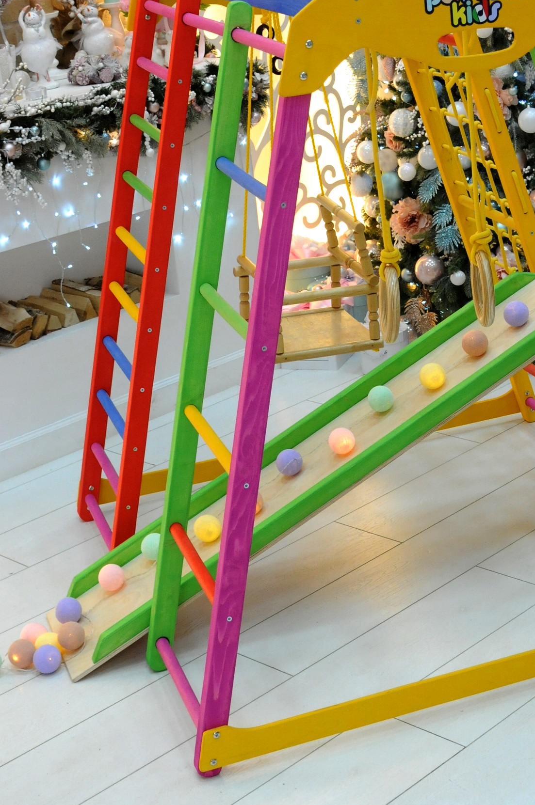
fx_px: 1453
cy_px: 244
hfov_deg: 20.6
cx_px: 429
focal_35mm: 65
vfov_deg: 30.7
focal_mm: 24
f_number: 5.6
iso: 1000
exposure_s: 1/60
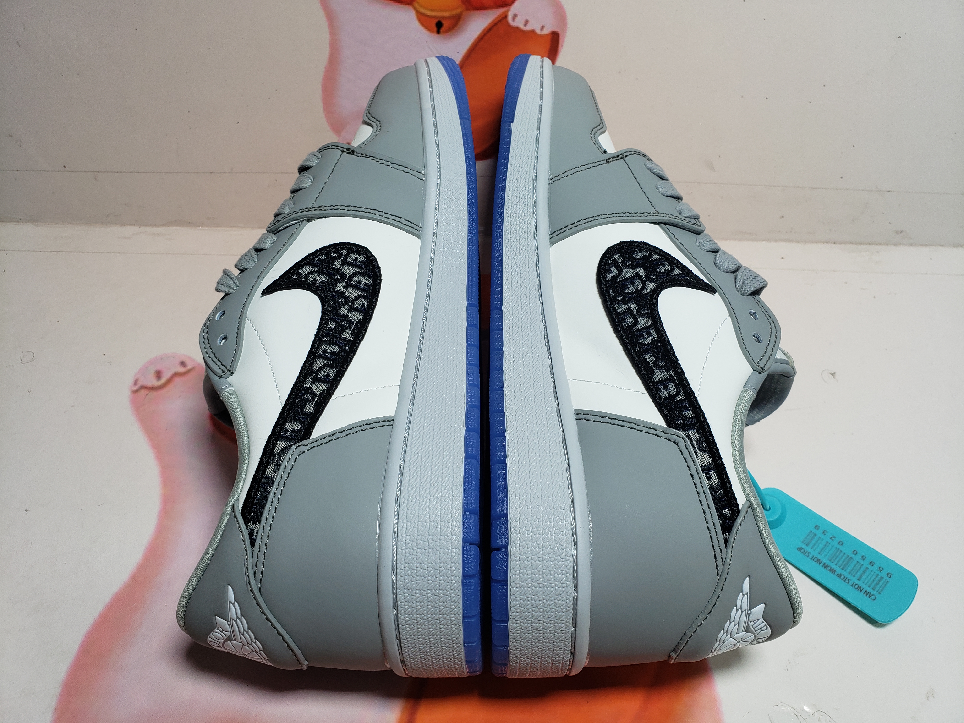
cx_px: 482
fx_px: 724
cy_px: 362
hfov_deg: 67.3
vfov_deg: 53.1
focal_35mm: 26
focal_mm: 4.3
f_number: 2.4
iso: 50
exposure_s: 1/367
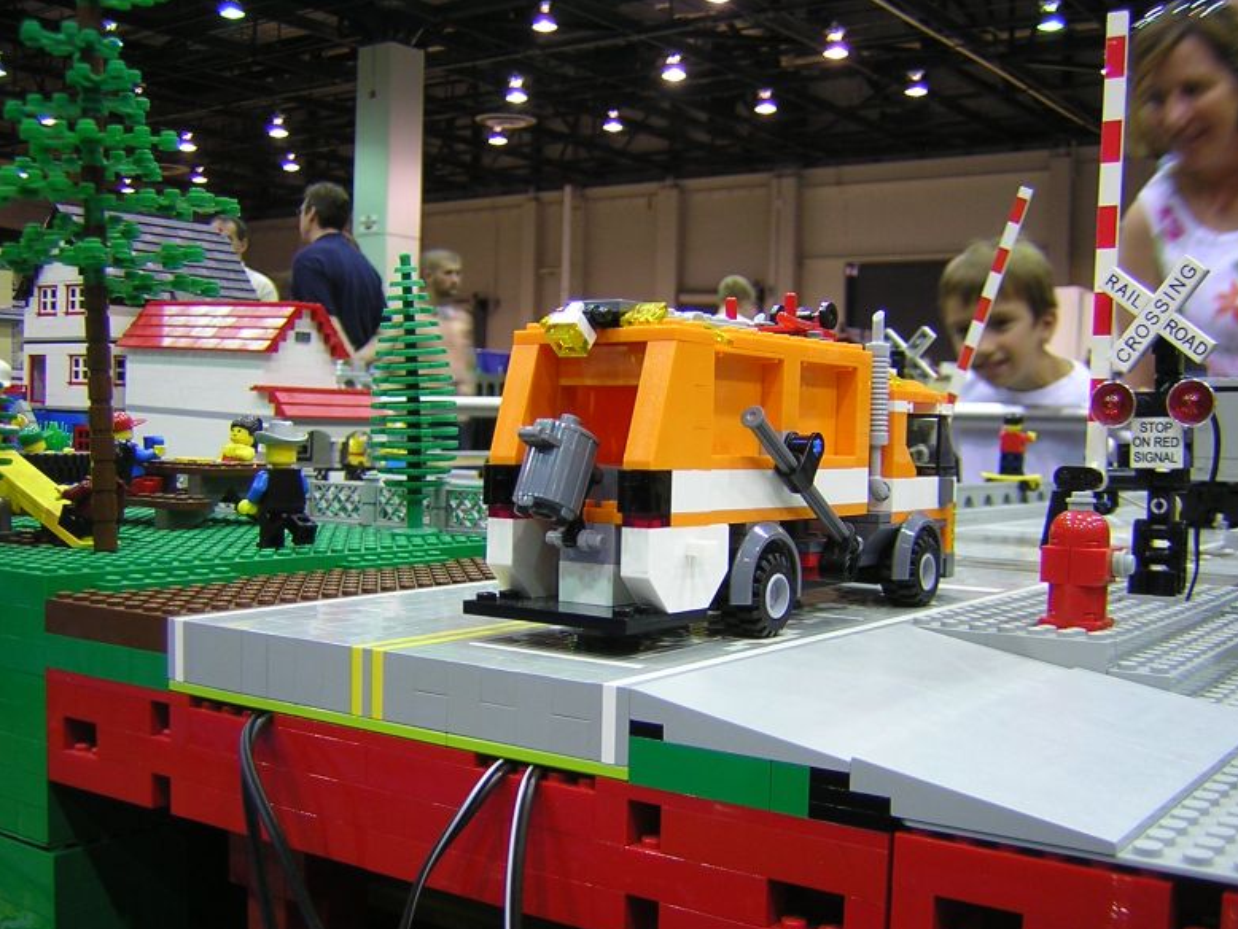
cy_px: 476
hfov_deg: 50.1
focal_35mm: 37
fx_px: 1324
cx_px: 635
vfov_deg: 38.7
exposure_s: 1/4.7
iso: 100
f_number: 2.6
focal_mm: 4.7
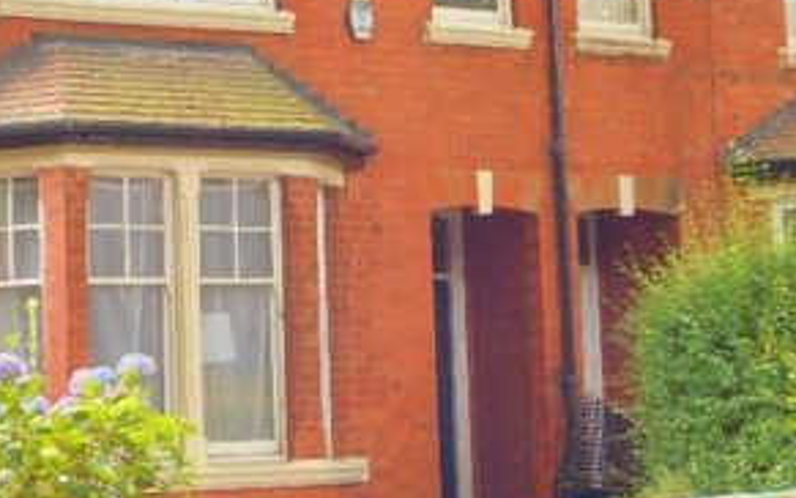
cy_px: 152
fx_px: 2213
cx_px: 377
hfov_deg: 20.4
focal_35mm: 102
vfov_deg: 12.8
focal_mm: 7.1
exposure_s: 1/30
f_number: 3.6
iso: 250
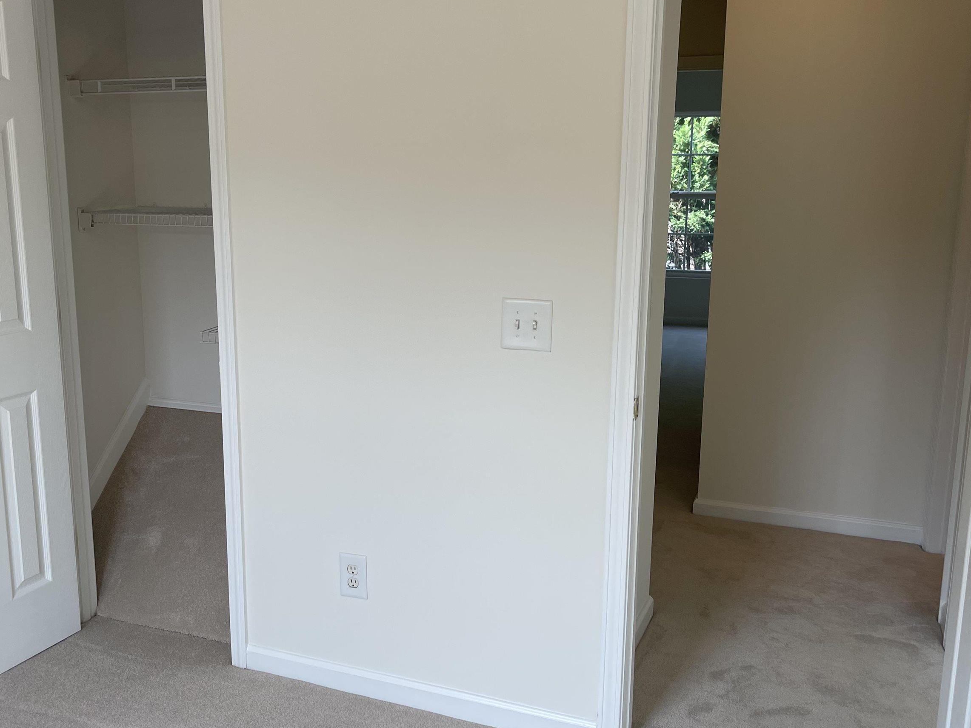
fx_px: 982
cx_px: 435
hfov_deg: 52.5
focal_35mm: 35
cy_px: 361
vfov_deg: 40.7
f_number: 1.6
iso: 32
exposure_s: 1/262
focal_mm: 5.1
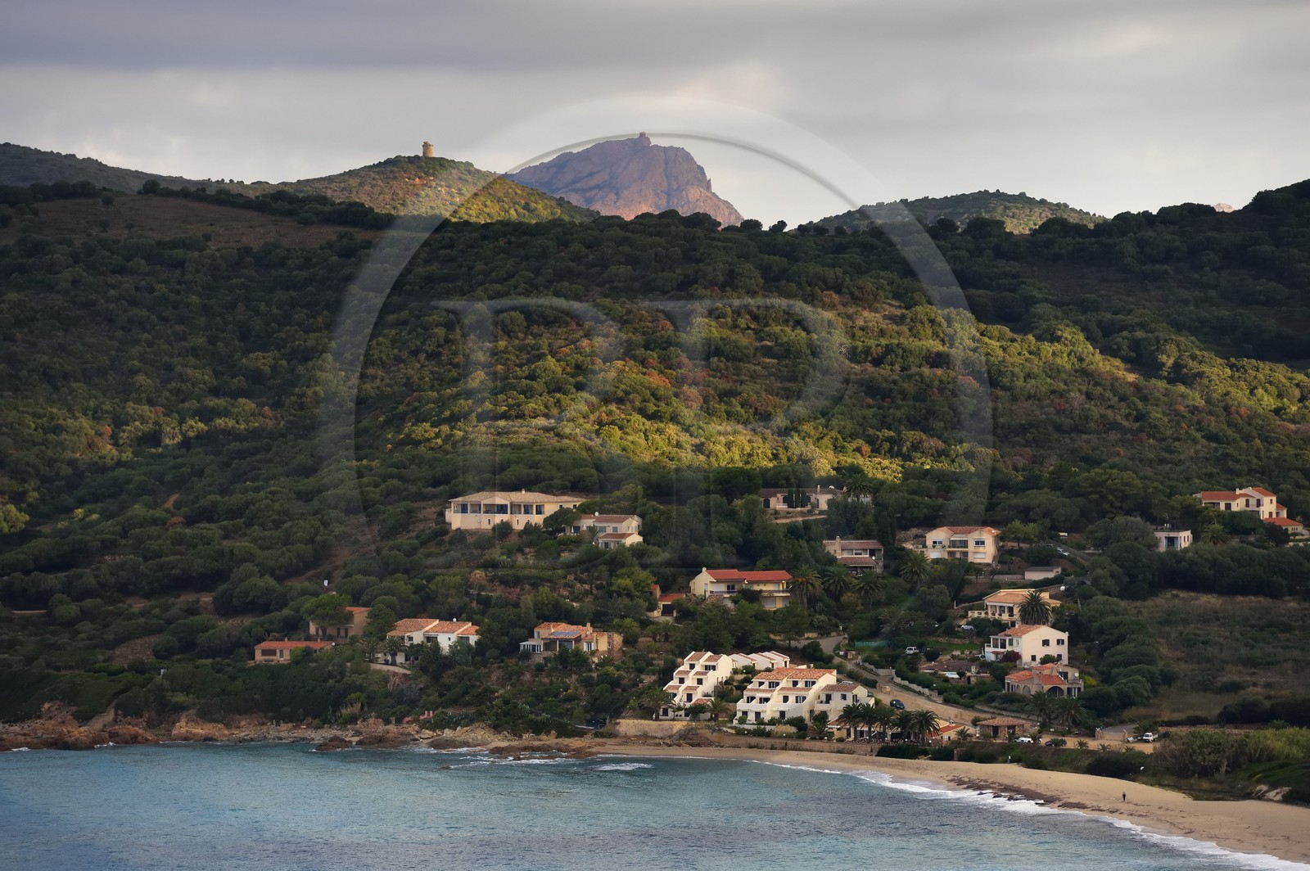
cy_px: 436
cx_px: 655
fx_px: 7272
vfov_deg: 6.9
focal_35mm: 200
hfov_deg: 10.3
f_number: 7.1
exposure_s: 1/250
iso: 200
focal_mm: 200
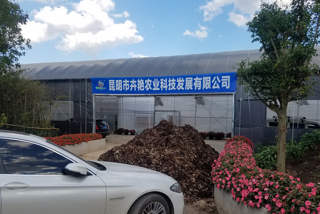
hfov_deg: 65.5
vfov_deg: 46.3
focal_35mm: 28
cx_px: 161
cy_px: 123
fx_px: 249
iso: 50
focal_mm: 4.2
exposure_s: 1/1324
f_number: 1.7
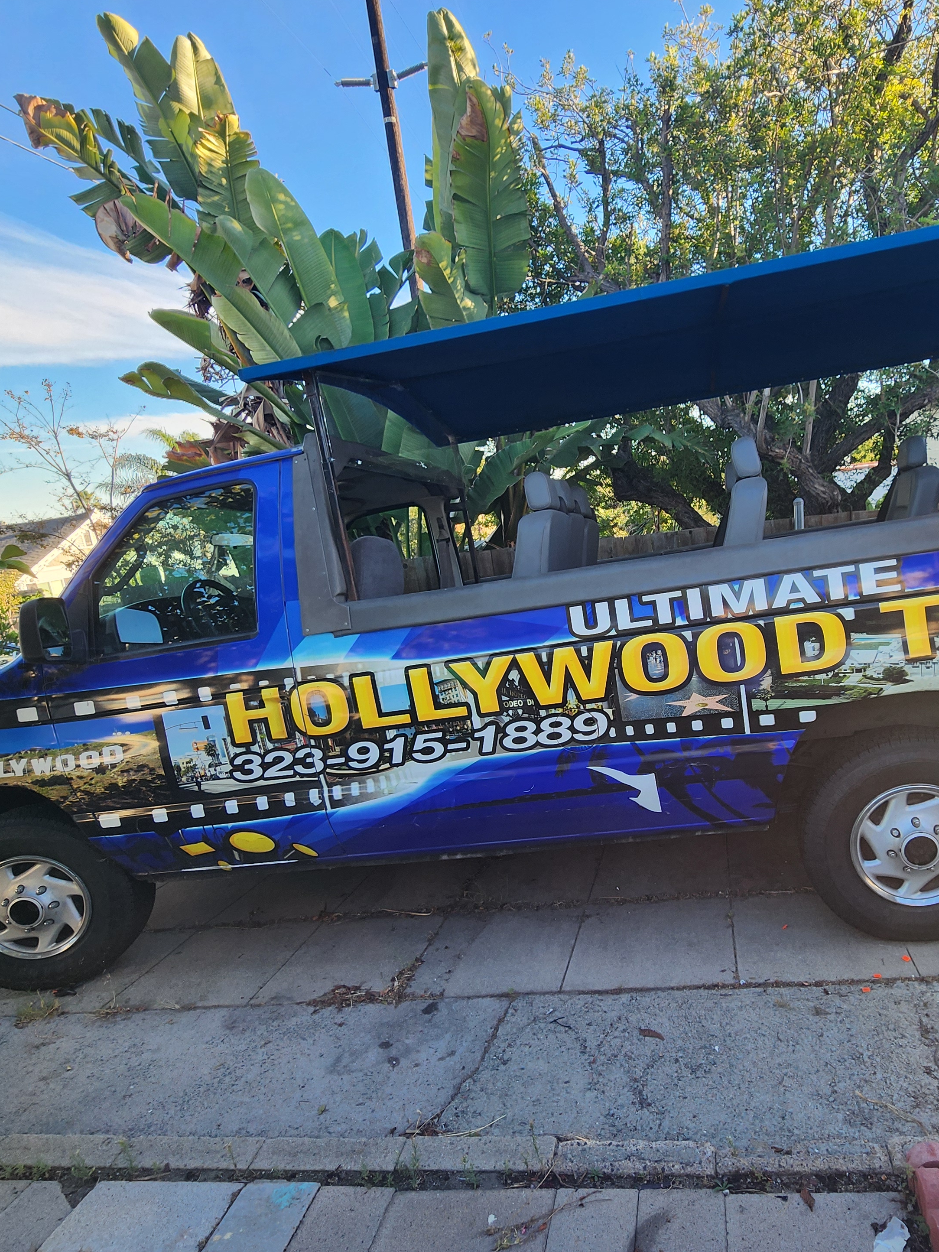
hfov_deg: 69.8
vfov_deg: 87.7
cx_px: 615
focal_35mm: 18
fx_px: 651
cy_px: 644
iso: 50
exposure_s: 1/267
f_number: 2.2
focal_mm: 2.2
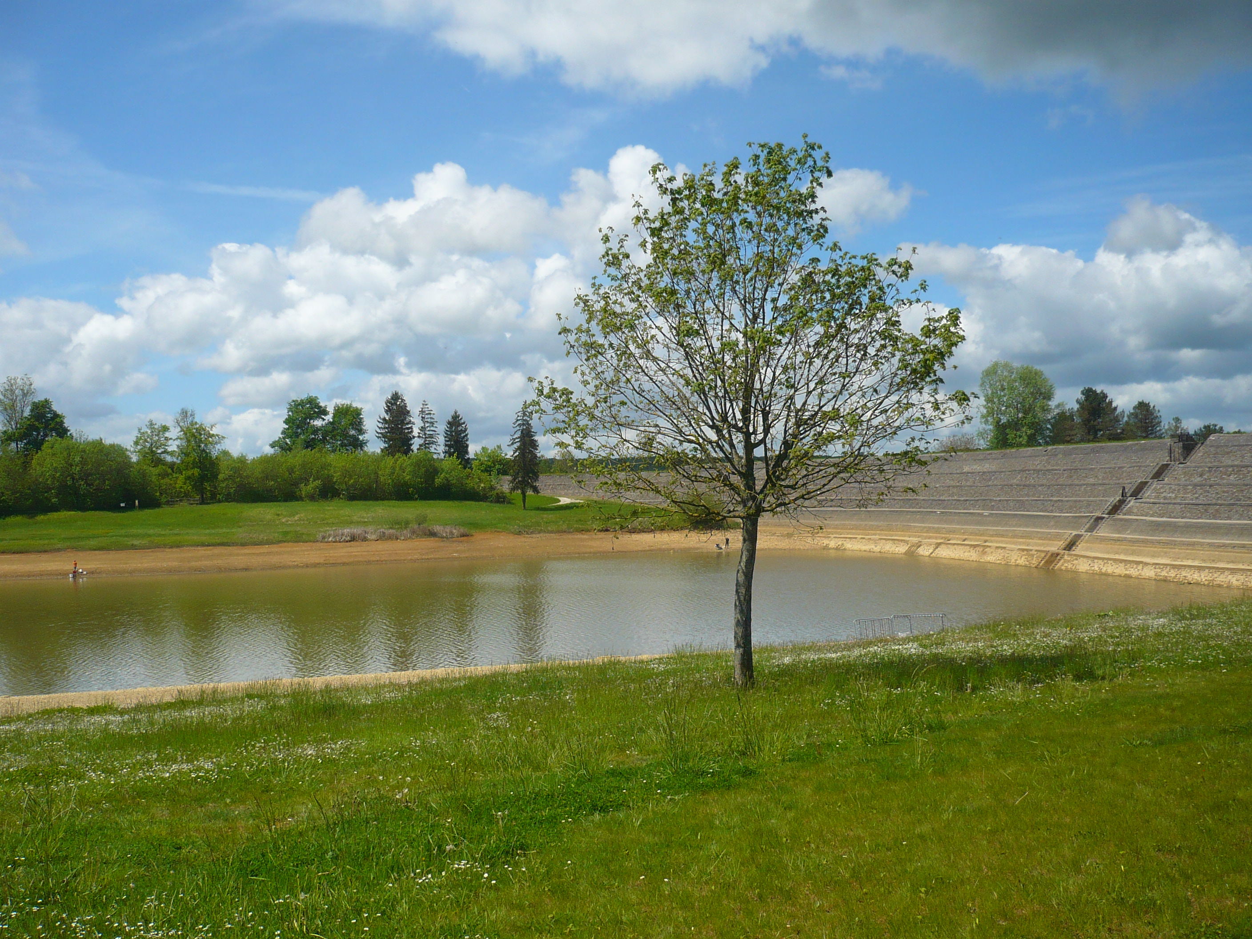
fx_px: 1266
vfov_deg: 40.7
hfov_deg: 52.6
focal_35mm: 35
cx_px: 626
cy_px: 470
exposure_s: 1/400
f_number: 8
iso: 100
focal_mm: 5.8
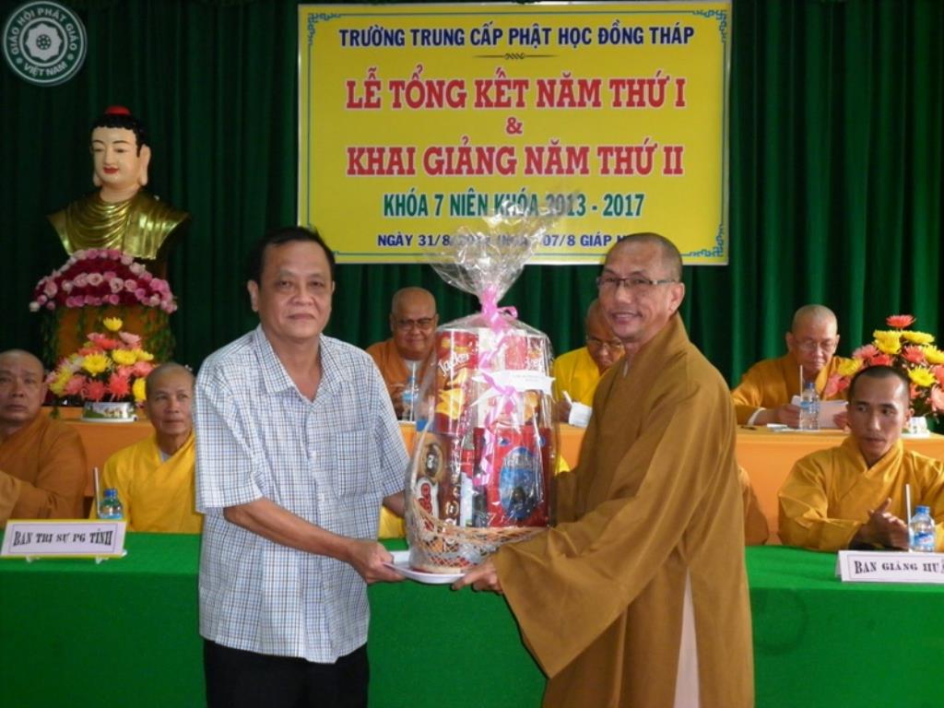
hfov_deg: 38.2
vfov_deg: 29.1
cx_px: 472
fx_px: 1364
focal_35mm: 50
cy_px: 354
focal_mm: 9
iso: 200
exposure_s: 1/50
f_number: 3.8
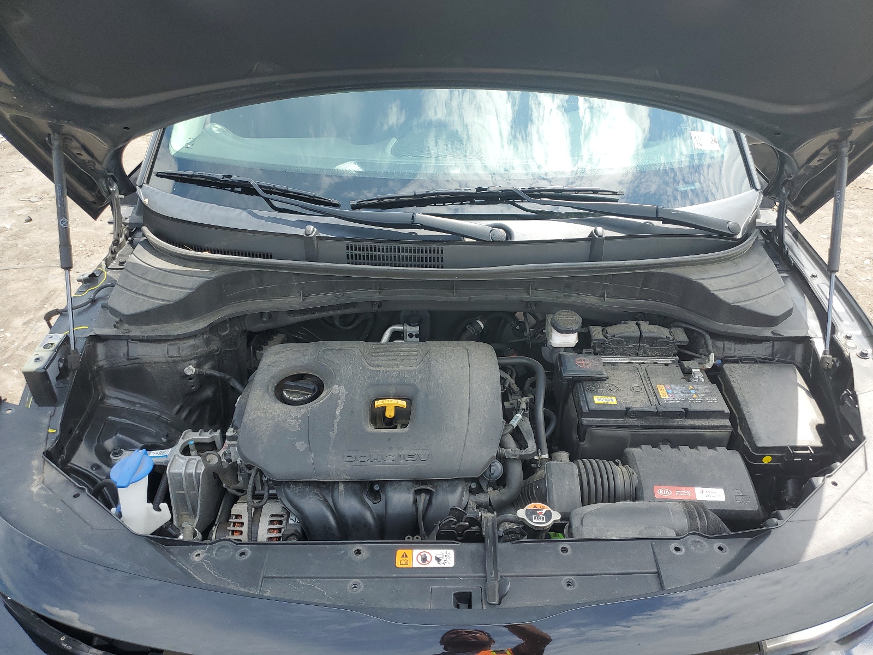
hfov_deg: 67.3
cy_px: 328
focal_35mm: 26
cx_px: 436
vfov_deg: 53.1
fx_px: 656
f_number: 1.5
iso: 50
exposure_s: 1/769
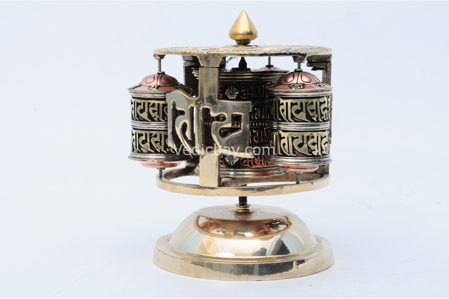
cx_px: 224
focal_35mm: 52
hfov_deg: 37.9
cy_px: 150
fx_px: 655
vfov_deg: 25.8
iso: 200
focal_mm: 35
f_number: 16
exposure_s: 1/125
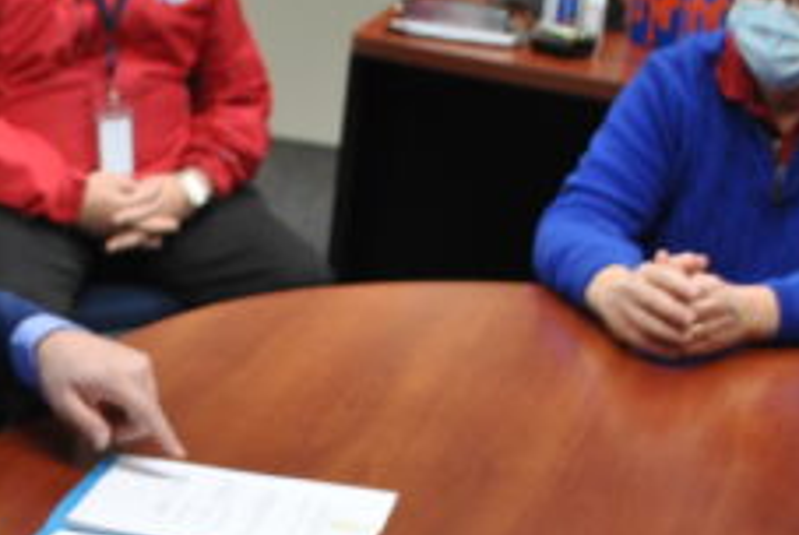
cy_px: 493
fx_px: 2711
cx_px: -63
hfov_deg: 16.3
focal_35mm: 122
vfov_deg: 11.2
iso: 200
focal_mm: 24
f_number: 4
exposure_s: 1/40
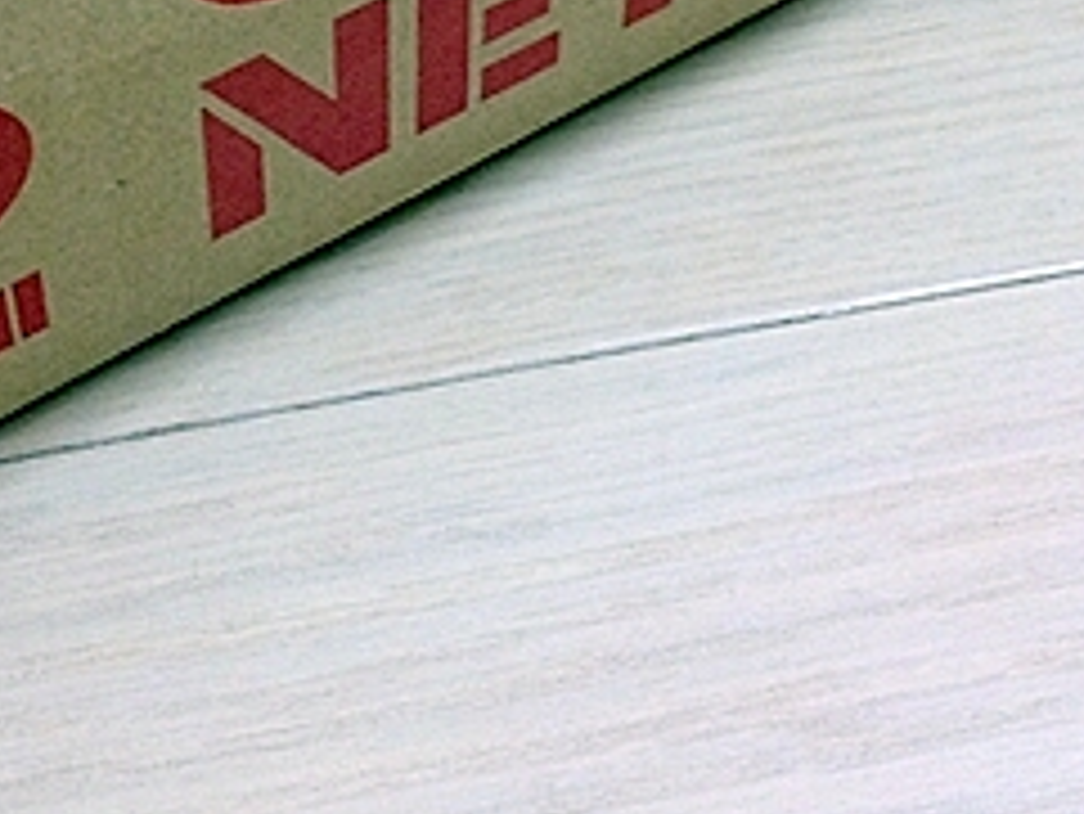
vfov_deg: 15.2
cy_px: -207
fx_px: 2914
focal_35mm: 93
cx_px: 459
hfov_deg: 21.1
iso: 200
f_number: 2.4
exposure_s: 1/20
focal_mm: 4.28
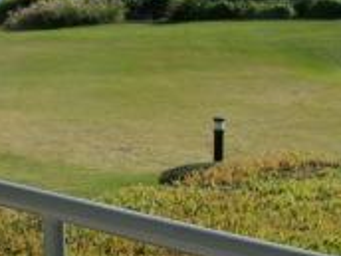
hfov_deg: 19.6
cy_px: 24
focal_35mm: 99
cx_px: 57
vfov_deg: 14.8
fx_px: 975
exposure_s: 1/500
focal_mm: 6.3
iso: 80
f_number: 5.6
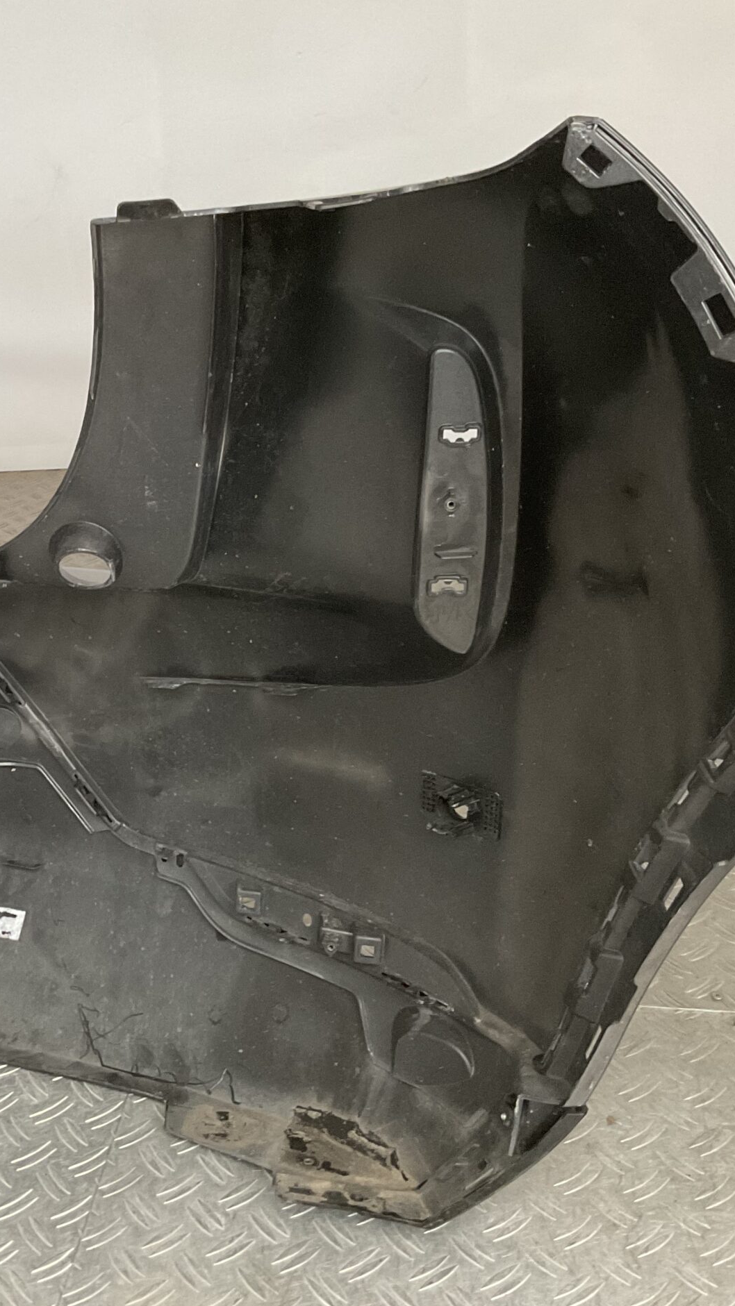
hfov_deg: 26.9
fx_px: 1490
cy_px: 661
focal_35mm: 43
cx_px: 92
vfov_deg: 47.4
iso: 200
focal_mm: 3
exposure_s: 1/60
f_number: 1.8
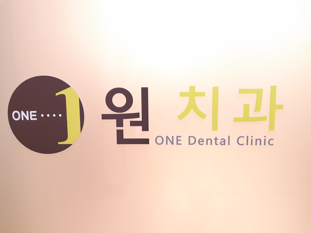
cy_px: 116
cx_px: 156
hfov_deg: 67.3
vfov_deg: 53.1
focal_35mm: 26
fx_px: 234
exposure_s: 1/40
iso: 250
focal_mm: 3.93
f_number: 1.7
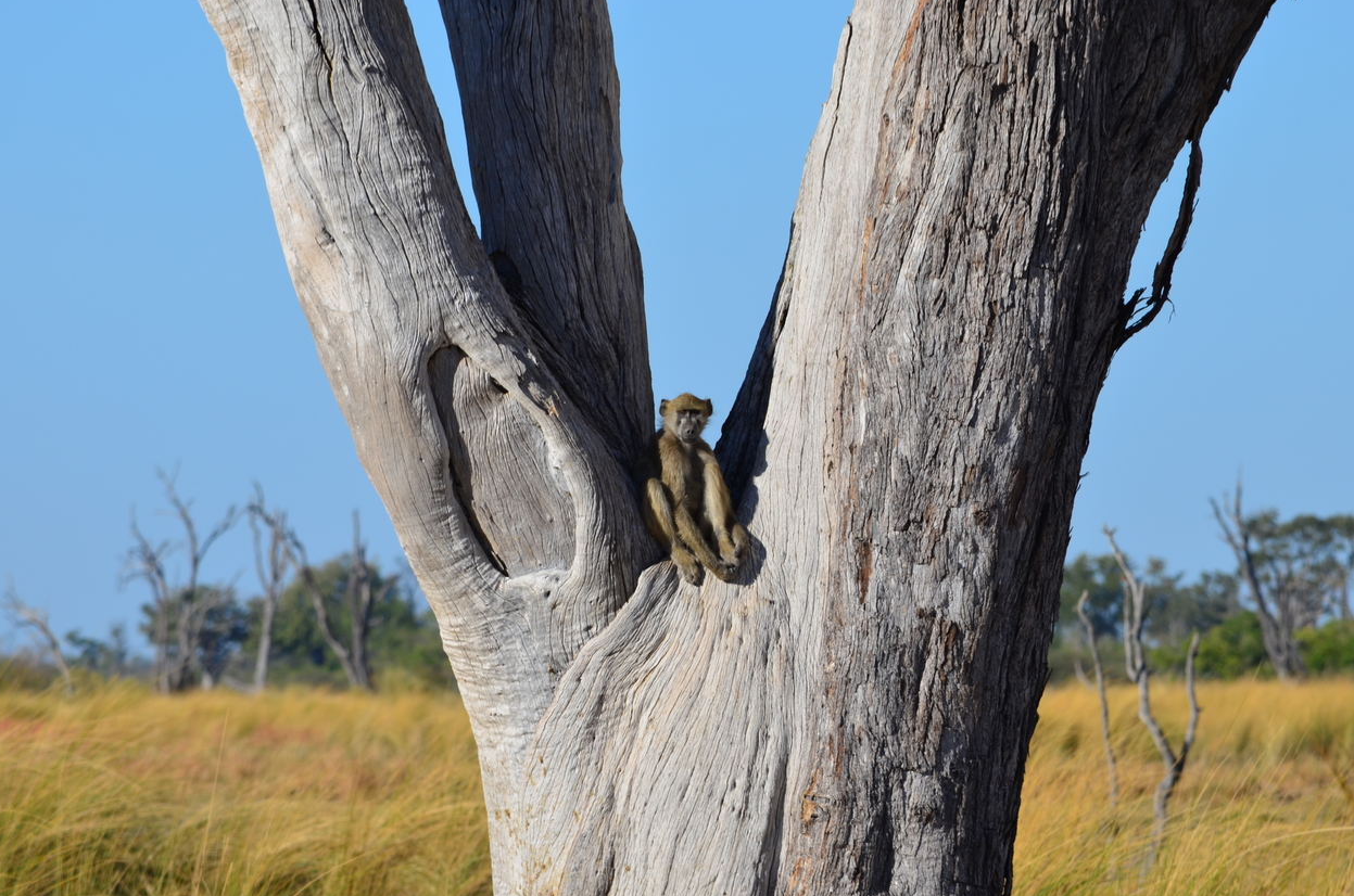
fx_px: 17341
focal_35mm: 462
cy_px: 456
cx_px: 678
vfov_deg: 3.0
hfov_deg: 4.5
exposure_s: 1/160
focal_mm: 300
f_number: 11
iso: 100
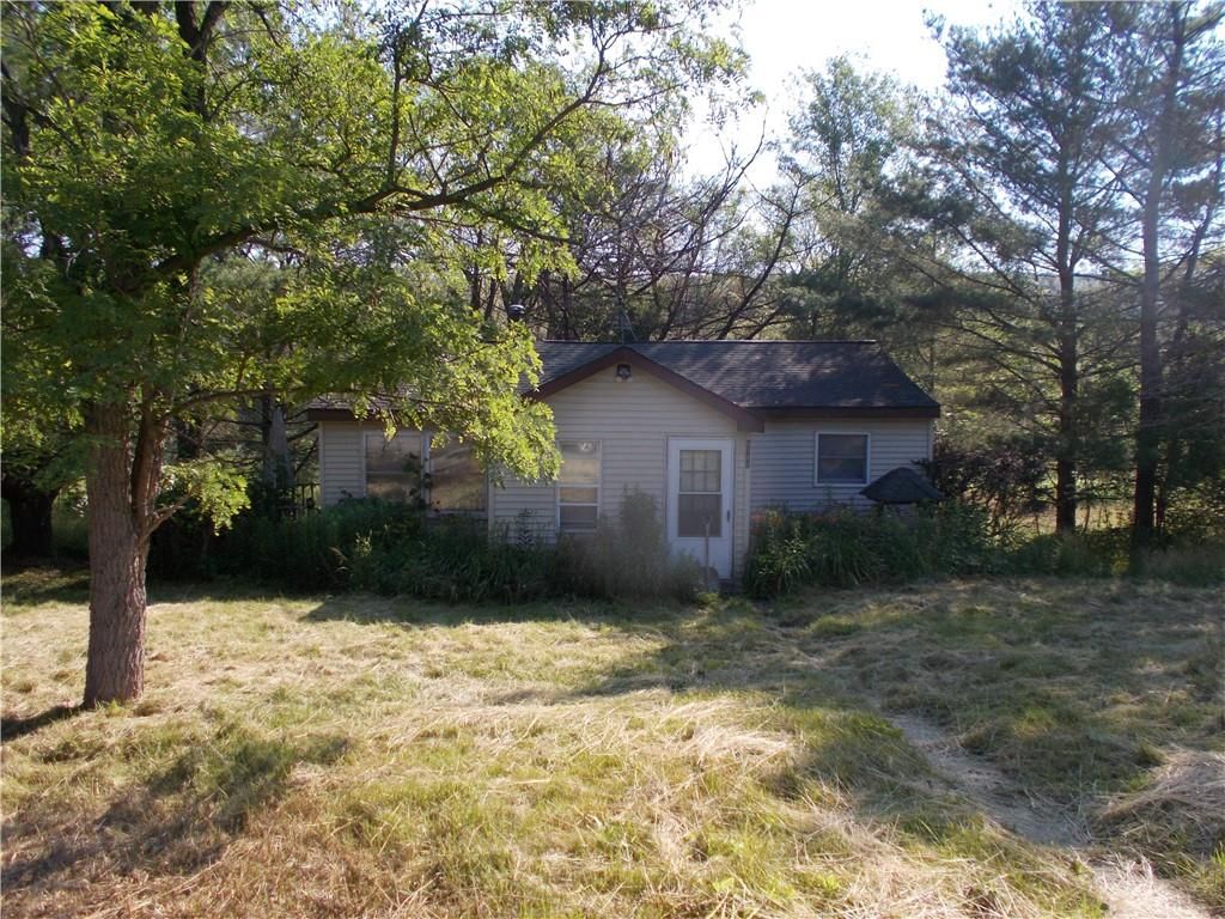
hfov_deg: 60.0
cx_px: 612
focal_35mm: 30
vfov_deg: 46.8
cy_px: 460
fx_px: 1062
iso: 80
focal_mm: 5.3
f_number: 3.4
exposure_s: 1/500
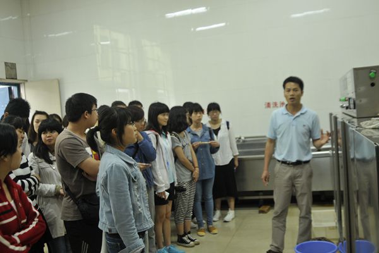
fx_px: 379
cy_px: 126
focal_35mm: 36
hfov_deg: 53.1
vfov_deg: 36.9
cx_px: 190
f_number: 3.5
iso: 720
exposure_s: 1/30
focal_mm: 24
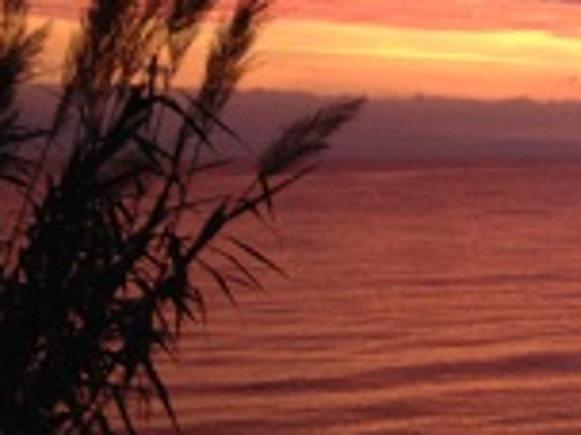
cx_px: 829
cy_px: -40
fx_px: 1930
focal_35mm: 115
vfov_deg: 12.7
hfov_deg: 15.9
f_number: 2.4
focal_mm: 4.28
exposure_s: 1/60
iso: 64
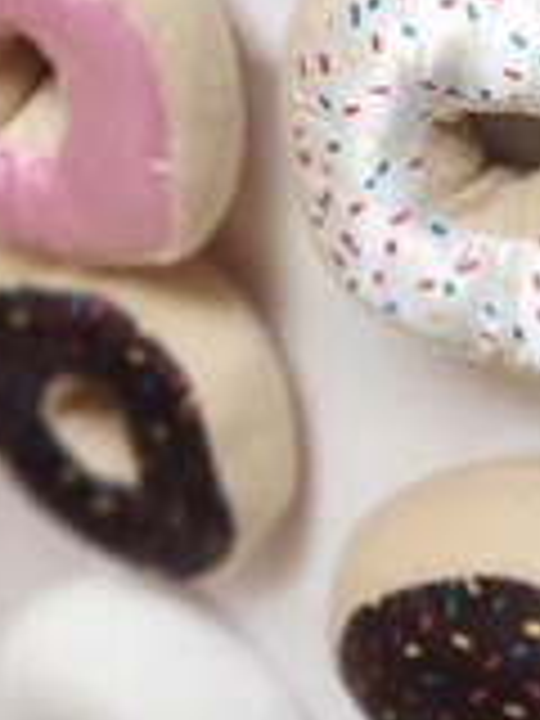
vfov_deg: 12.7
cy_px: -382
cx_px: 576
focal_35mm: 147
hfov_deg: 10.0
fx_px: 3058
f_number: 1.8
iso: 160
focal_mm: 6.4
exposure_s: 1/60
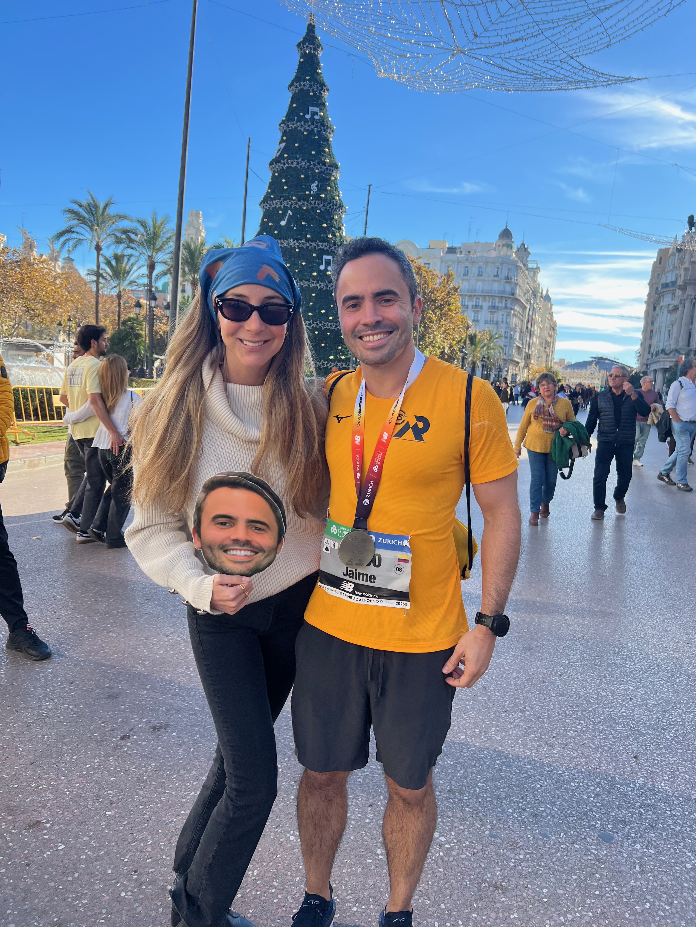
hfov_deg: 53.1
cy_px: 464
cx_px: 348
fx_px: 697
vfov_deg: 67.3
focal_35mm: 26
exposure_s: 1/991
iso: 50
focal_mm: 5.7
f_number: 1.5
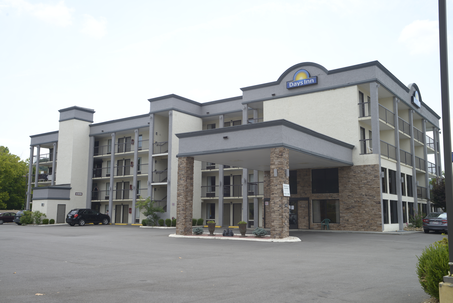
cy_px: 152
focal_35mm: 34
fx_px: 428
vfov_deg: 38.9
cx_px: 226
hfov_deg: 55.8
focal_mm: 34
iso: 200
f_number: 8
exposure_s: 1/250
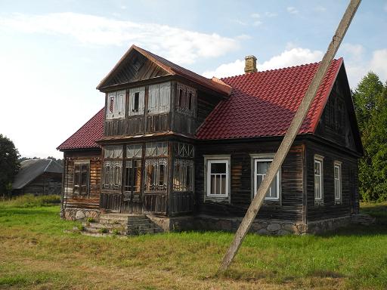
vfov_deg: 37.7
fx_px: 425
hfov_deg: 49.0
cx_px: 194
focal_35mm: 38
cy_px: 145
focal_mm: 8.1
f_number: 3.2
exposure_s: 1/1000
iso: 100
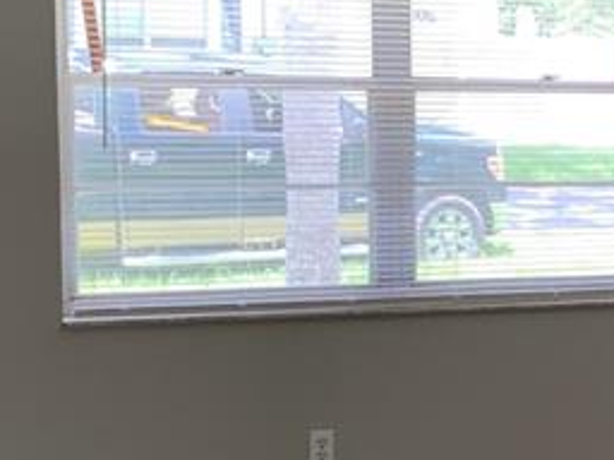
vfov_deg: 14.2
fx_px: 1845
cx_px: 746
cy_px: 307
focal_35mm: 104
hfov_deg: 17.9
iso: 100
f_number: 1.8
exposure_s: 1/103
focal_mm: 4.25
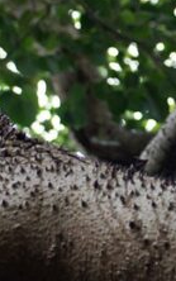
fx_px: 2698
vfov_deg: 6.0
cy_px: 84
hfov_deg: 3.7
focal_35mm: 352
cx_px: 241
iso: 100
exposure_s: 1/40
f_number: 2.8
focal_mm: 50
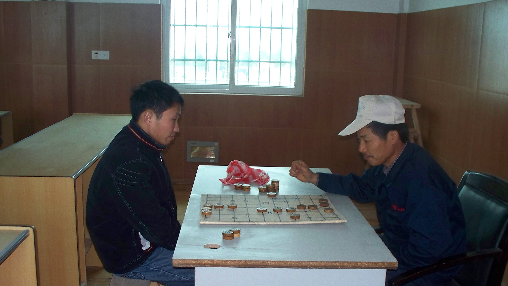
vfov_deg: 27.7
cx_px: 267
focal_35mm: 43
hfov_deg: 47.3
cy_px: 161
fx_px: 579
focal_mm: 7.54
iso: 200
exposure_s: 1/30
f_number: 2.8
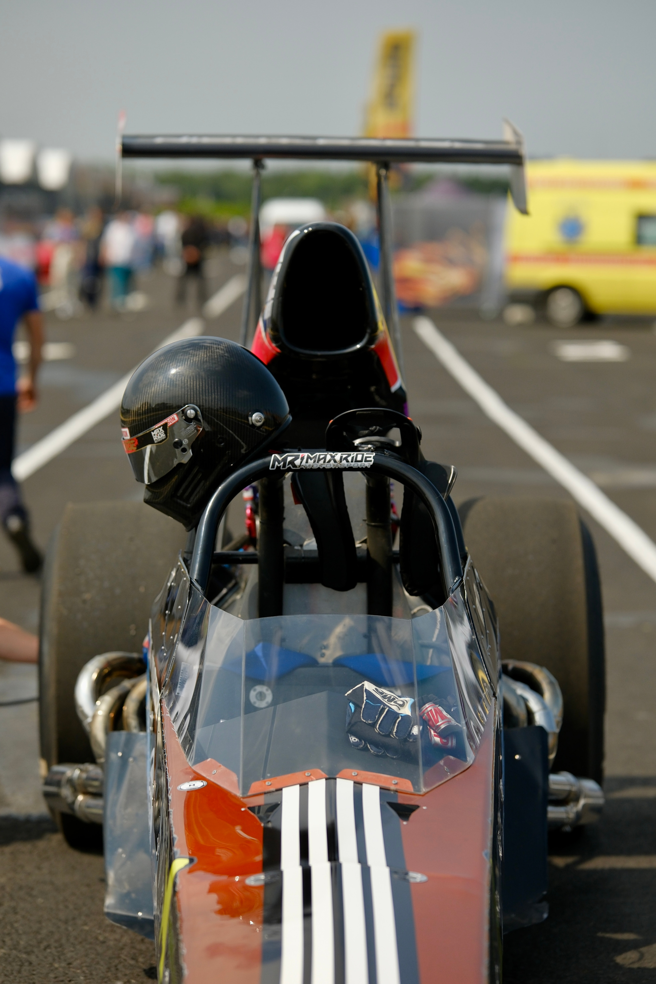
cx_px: 328
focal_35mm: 113
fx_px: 3088
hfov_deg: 12.1
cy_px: 492
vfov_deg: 18.1
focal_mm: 75
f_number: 2.2
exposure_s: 1/7500
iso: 200
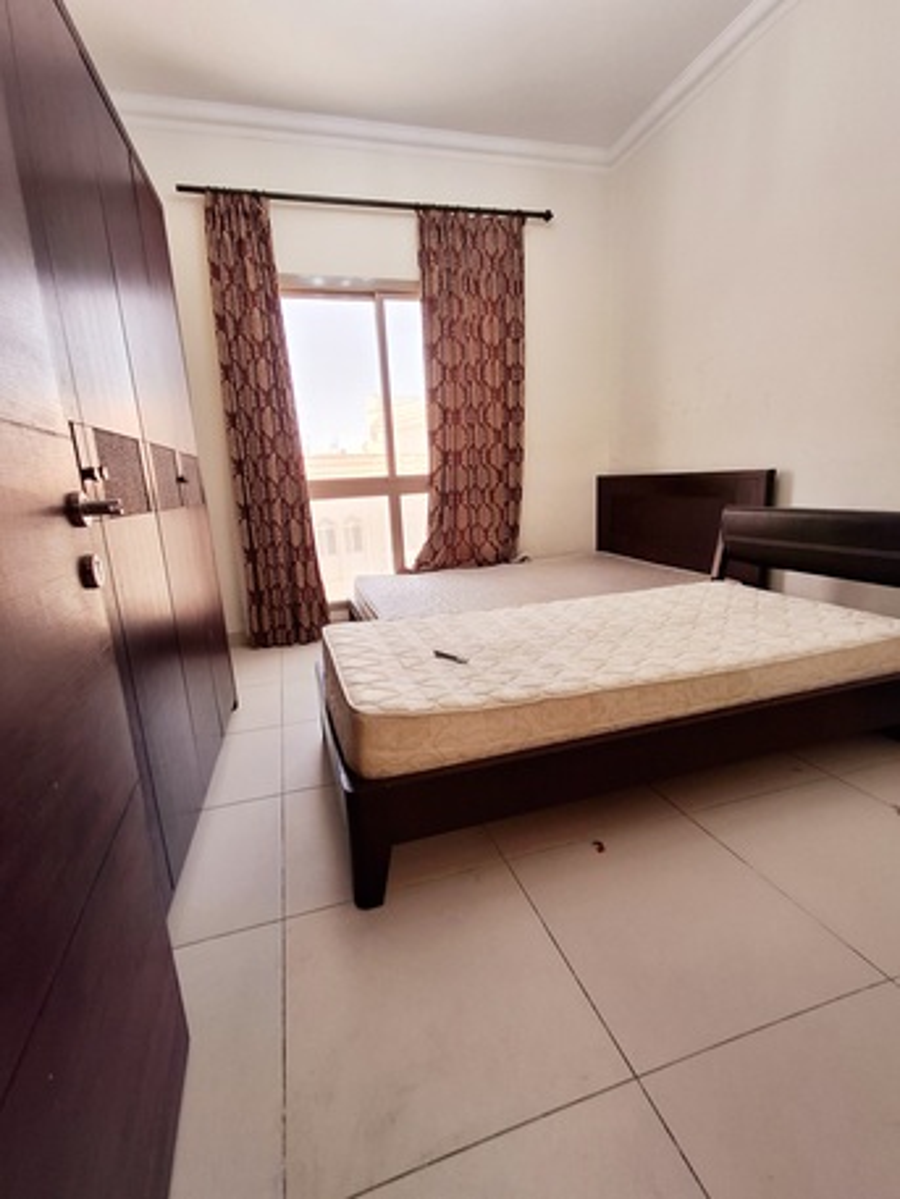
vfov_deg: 94.5
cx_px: 450
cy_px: 600
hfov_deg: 78.1
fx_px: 554
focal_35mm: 16
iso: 64
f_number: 2.2
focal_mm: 1.64
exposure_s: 1/40
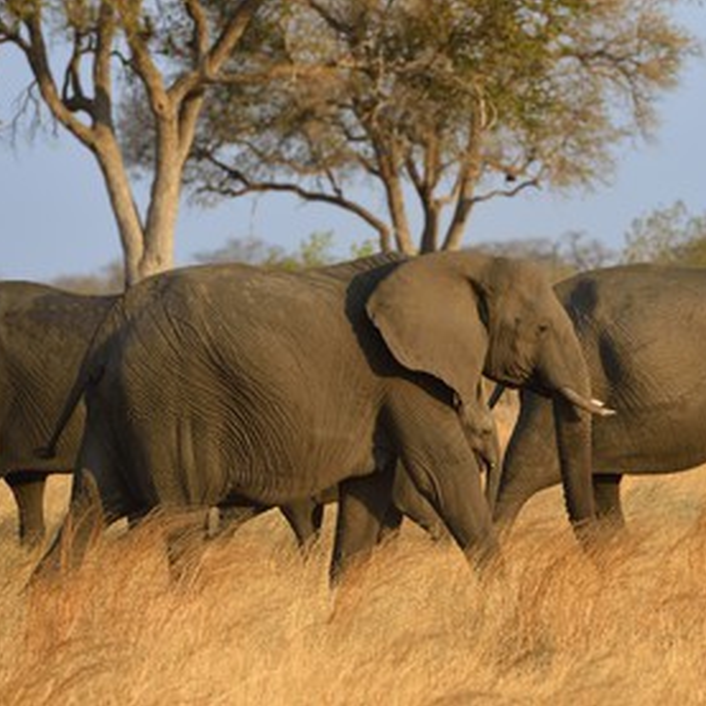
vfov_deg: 4.9
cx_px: 521
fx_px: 8330
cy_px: 354
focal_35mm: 361
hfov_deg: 4.9
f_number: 7.1
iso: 800
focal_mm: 280
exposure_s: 1/1000
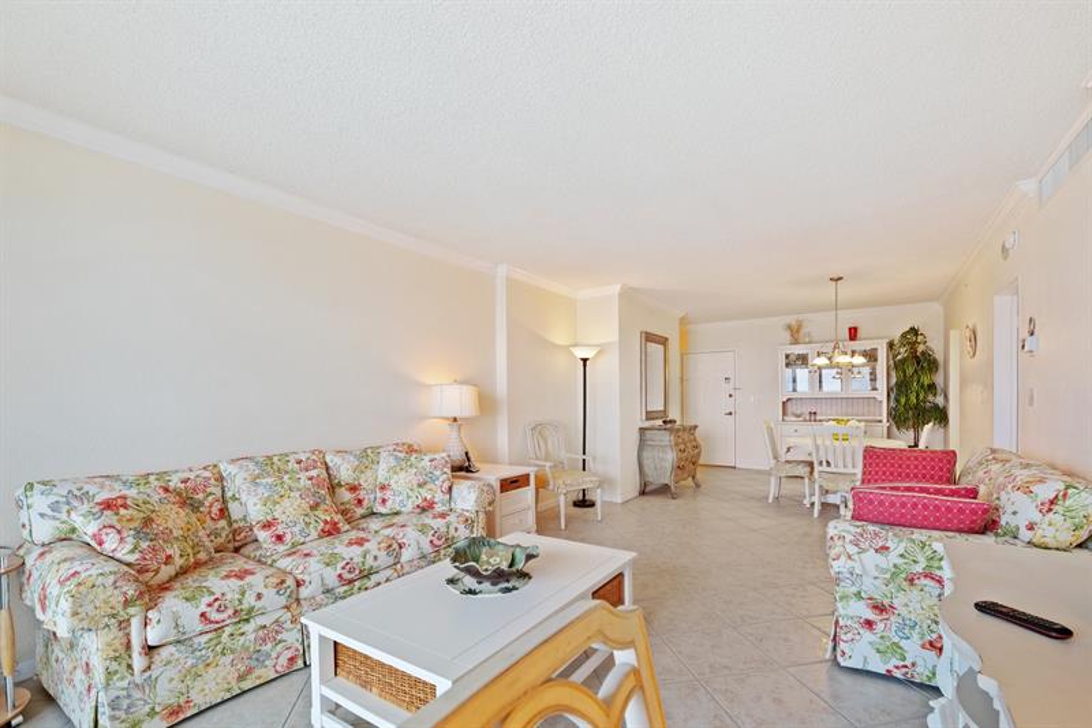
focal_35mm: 14
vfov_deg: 81.2
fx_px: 425
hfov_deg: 104.3
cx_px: 546
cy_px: 364
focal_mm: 14
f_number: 8
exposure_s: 1/13
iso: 720
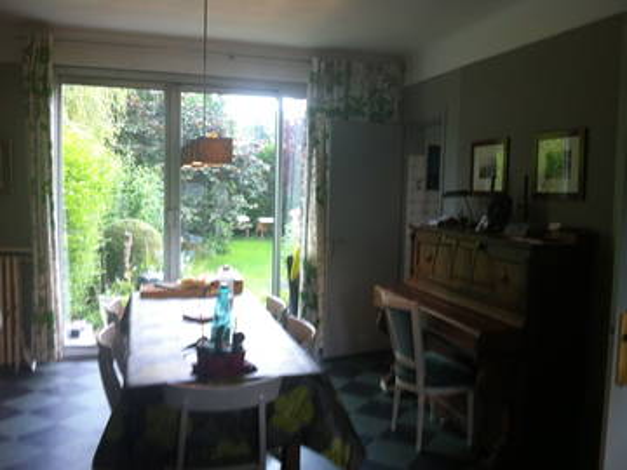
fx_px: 634
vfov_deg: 40.7
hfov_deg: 52.6
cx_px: 314
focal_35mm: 35
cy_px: 235
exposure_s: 1/15
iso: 125
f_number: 2.8
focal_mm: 3.85
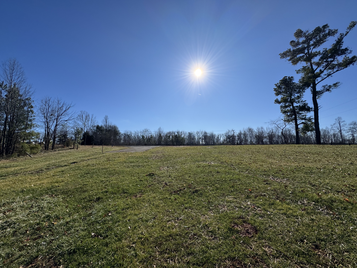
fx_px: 144
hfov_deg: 102.1
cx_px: 178
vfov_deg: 85.7
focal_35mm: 14
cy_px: 134
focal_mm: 2.22
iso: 40
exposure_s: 1/3717
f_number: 2.2
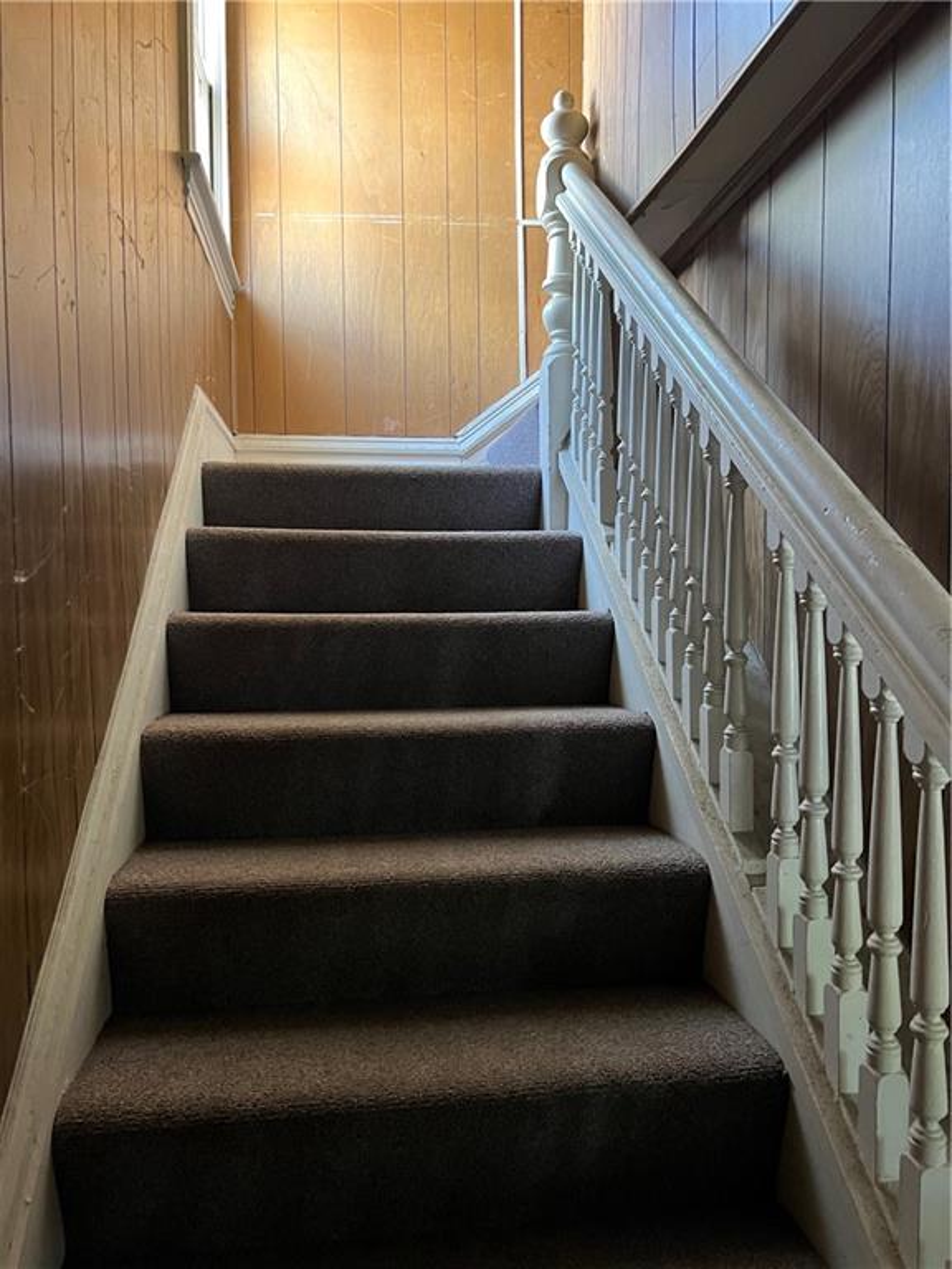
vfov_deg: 67.3
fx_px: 953
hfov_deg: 53.1
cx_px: 476
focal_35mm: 26
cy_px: 634
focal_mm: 5.7
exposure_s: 1/40
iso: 400
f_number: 1.5
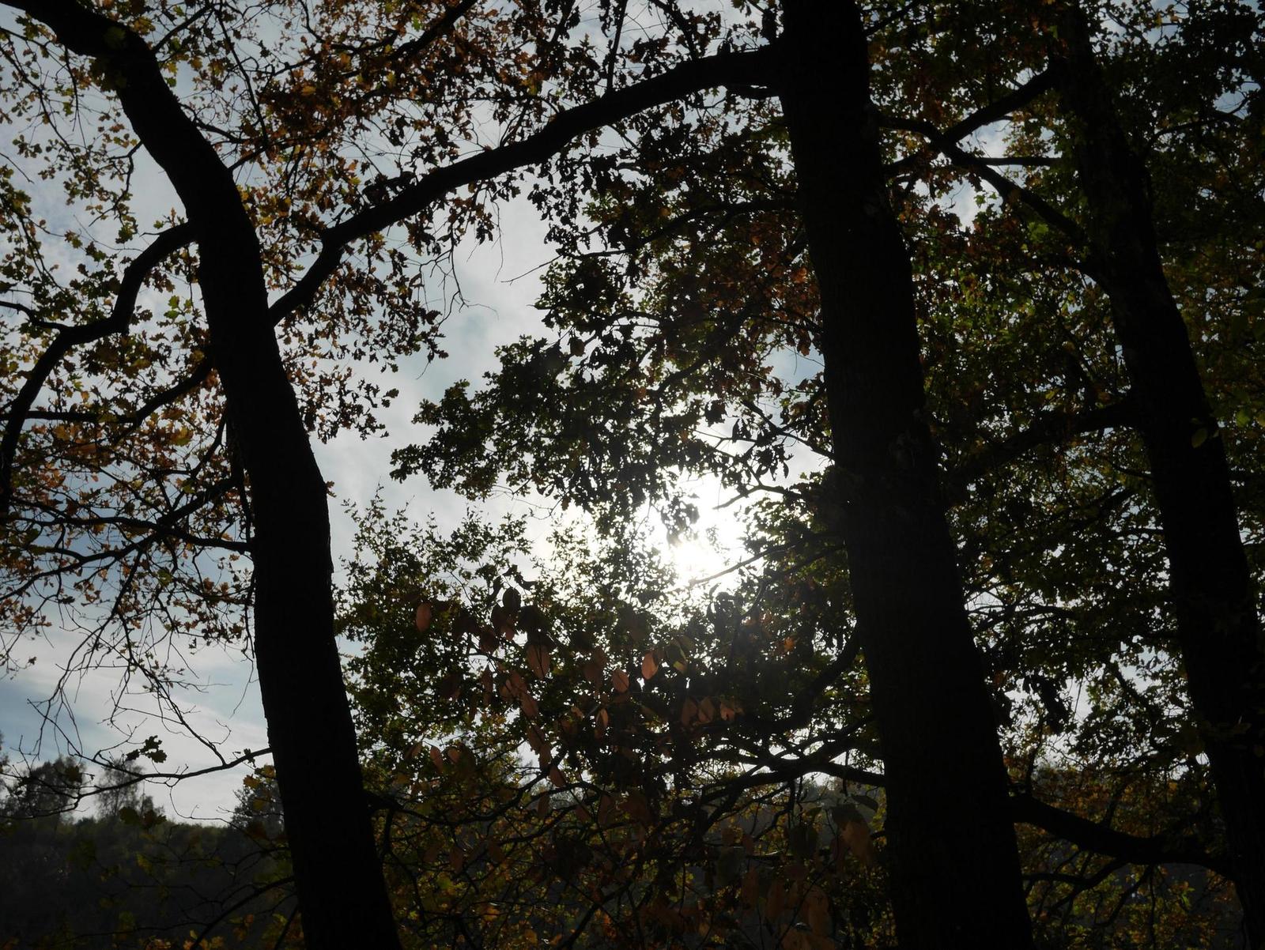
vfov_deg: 36.0
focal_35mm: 40
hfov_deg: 46.8
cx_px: 632
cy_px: 475
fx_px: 1463
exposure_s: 1/2500
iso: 200
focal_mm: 20
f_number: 8
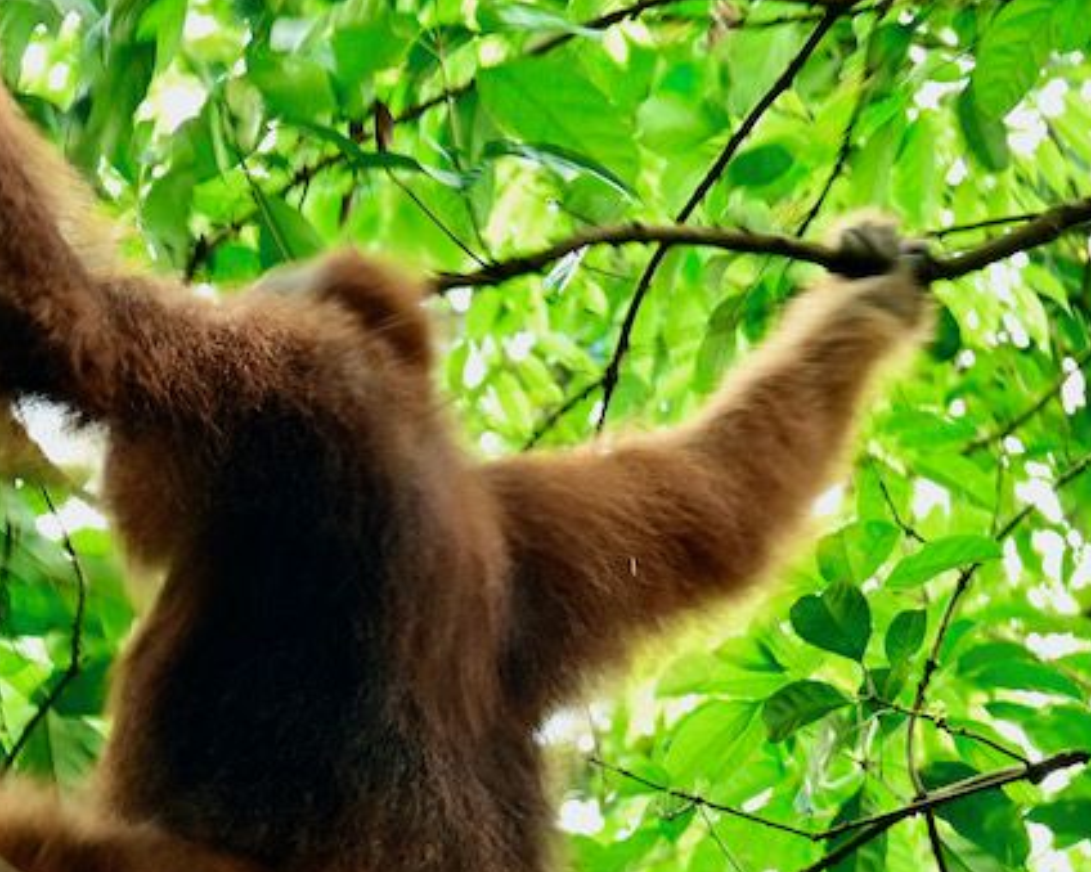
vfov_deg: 2.7
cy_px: 631
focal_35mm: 565
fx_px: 18239
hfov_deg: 3.4
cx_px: 409
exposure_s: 1/15
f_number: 5.6
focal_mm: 170
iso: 400
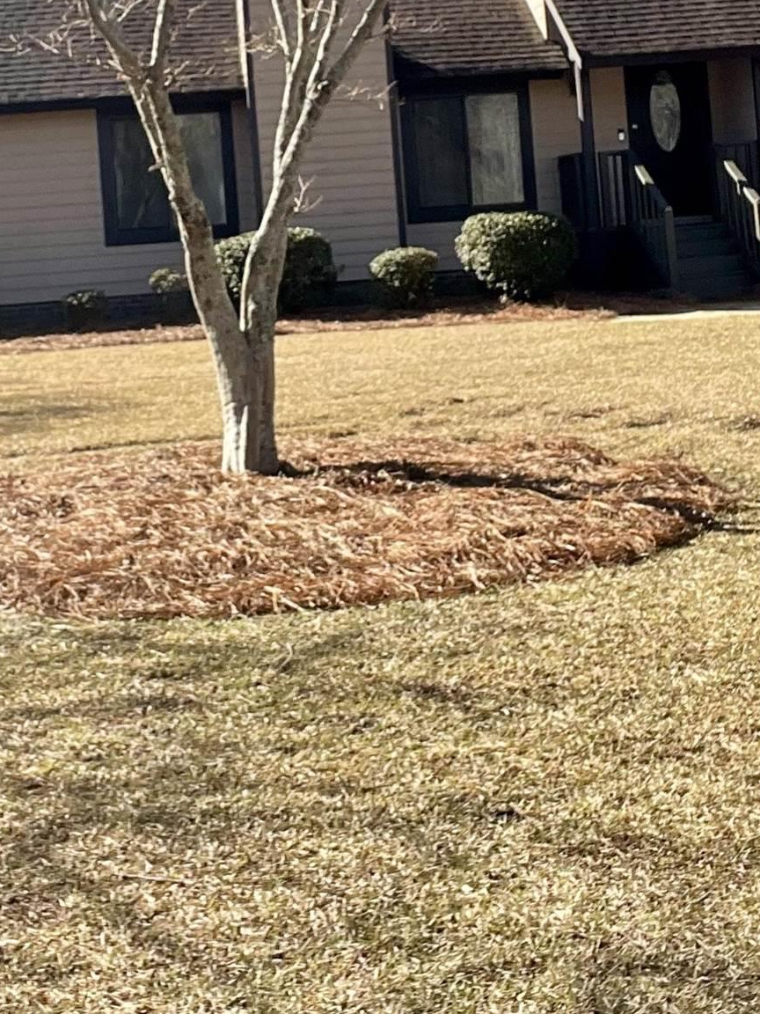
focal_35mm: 60
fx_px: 1756
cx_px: 279
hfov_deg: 24.3
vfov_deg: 31.2
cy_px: 179
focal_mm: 2.71
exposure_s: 1/720
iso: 25
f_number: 2.2
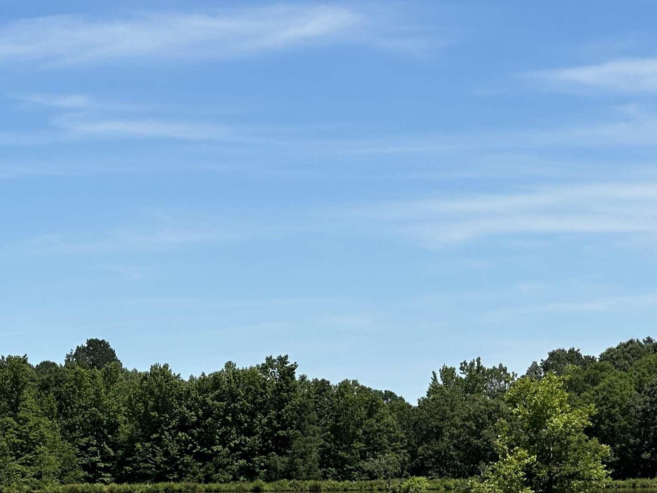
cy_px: 425
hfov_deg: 12.9
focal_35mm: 153
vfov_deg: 9.7
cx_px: 372
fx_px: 2904
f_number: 2.8
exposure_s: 1/1043
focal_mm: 9
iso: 32
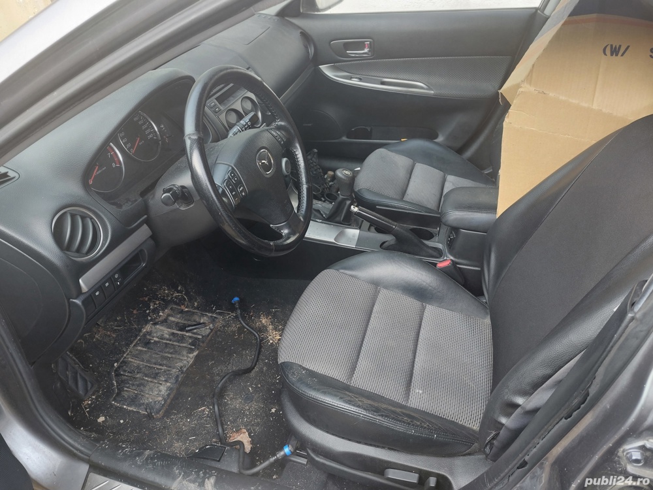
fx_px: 472
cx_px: 326
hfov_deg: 69.4
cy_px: 245
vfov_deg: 54.9
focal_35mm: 25
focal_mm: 5.23
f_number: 1.8
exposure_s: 1/50
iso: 64
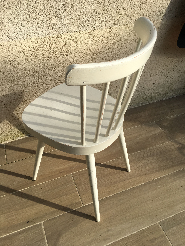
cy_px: 123
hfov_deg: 48.2
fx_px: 207
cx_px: 92
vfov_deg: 61.7
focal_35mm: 29
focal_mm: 4.15
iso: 25
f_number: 2.2
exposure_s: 1/1148
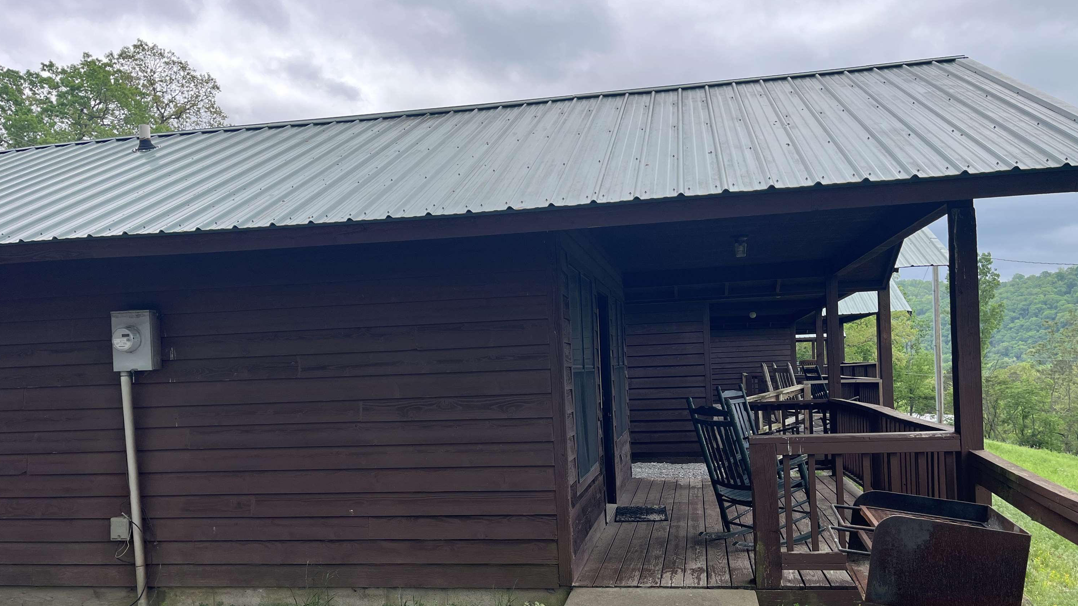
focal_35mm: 29
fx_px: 829
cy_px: 383
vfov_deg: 39.9
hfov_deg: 66.1
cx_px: 541
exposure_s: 1/983
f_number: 1.6
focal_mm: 5.1
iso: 50
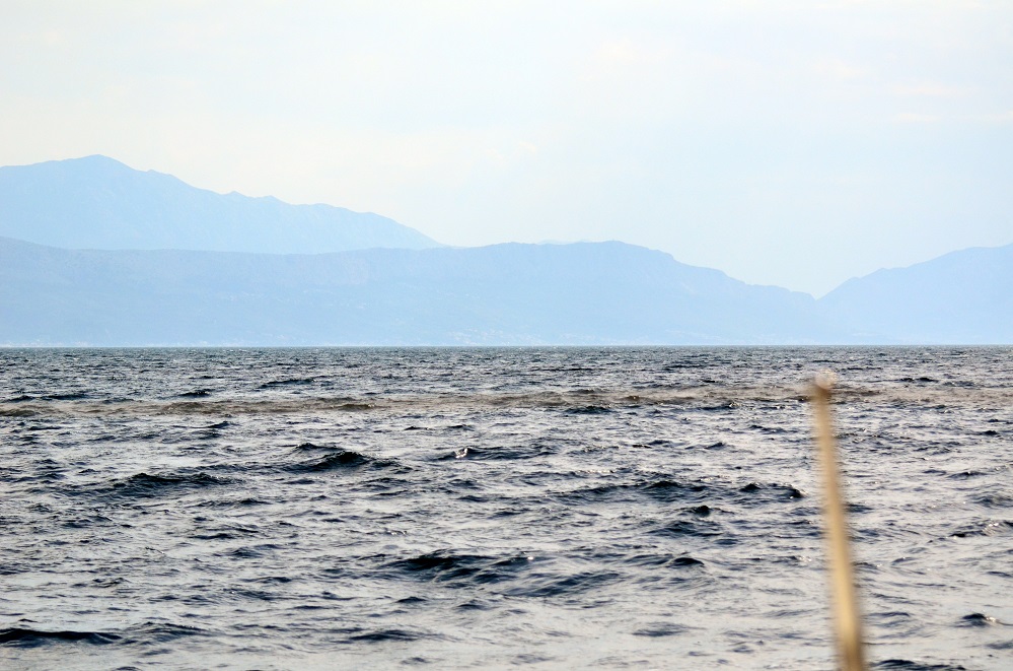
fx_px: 2948
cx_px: 506
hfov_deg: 19.5
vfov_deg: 13.0
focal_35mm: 105
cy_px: 336
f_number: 4.5
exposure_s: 1/8000
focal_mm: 70
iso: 640
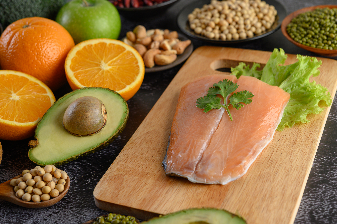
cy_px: 112
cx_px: 168
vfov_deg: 22.6
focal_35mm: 60
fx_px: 561
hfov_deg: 33.4
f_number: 8
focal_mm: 60
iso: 100
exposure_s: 1/125
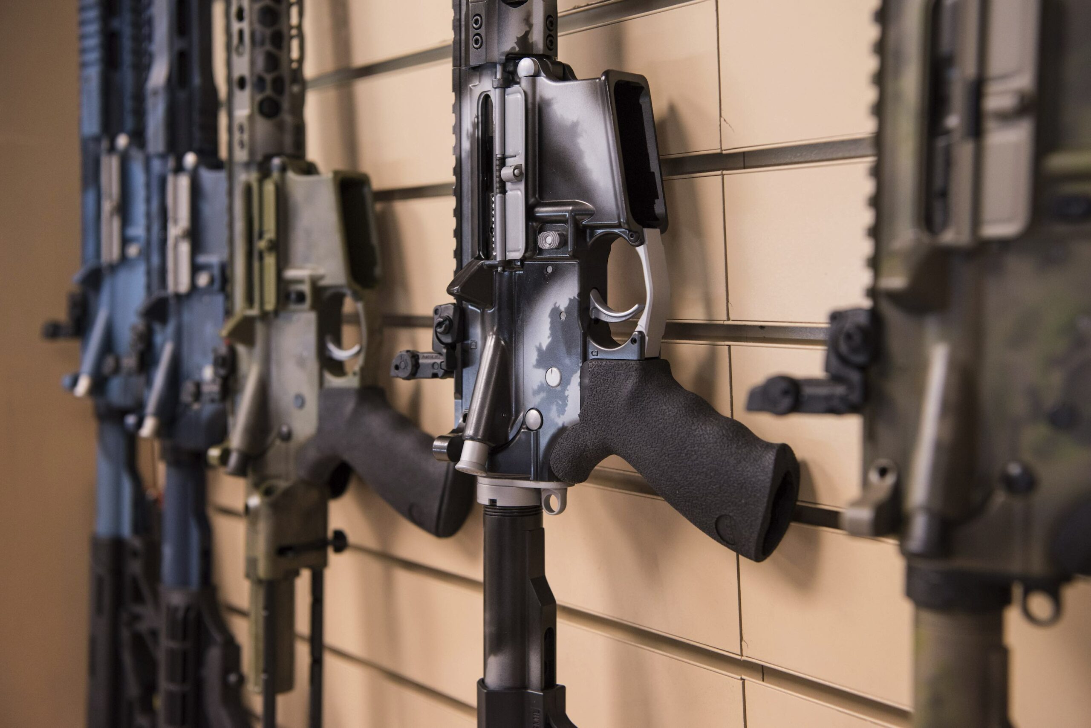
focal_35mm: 52
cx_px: 546
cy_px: 364
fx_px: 1576
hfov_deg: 38.2
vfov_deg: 26.0
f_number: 4.5
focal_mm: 52
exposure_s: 1/60
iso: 640
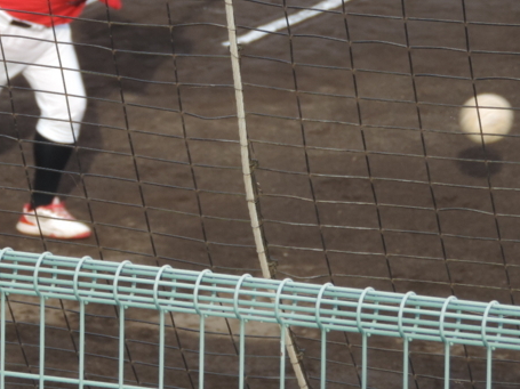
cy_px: 108
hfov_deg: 4.5
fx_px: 6608
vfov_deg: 3.4
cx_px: 97
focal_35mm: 440
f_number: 4.7
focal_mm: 44.5
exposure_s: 1/200
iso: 100
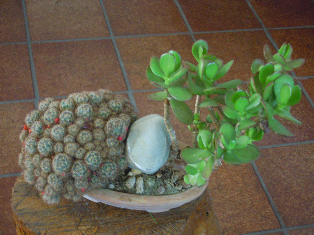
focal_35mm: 63
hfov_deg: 30.7
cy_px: 118
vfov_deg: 23.3
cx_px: 157
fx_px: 571
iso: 400
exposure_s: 1/5
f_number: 4
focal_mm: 11.2
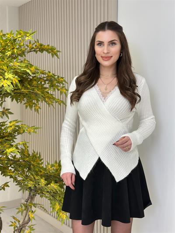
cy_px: 116
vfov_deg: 39.6
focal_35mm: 48
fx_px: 323
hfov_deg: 30.3
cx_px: 88
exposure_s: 1/144
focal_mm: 6.86
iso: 64
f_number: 1.78
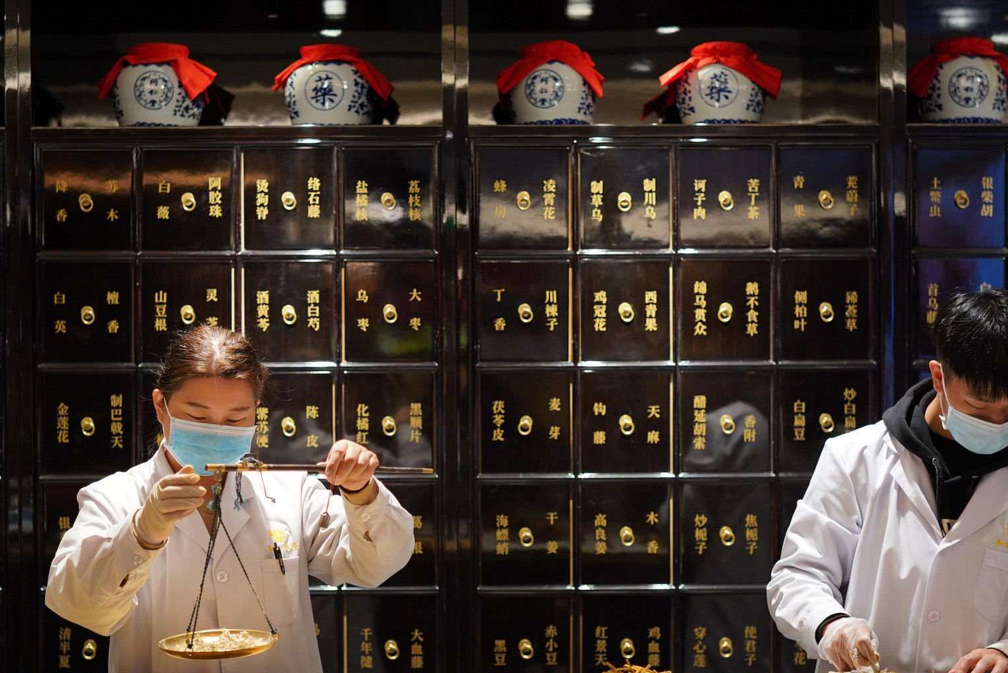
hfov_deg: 36.8
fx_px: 1512
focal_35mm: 54
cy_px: 436
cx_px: 540
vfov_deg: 25.0
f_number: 2
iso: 800
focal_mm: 40
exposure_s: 1/320
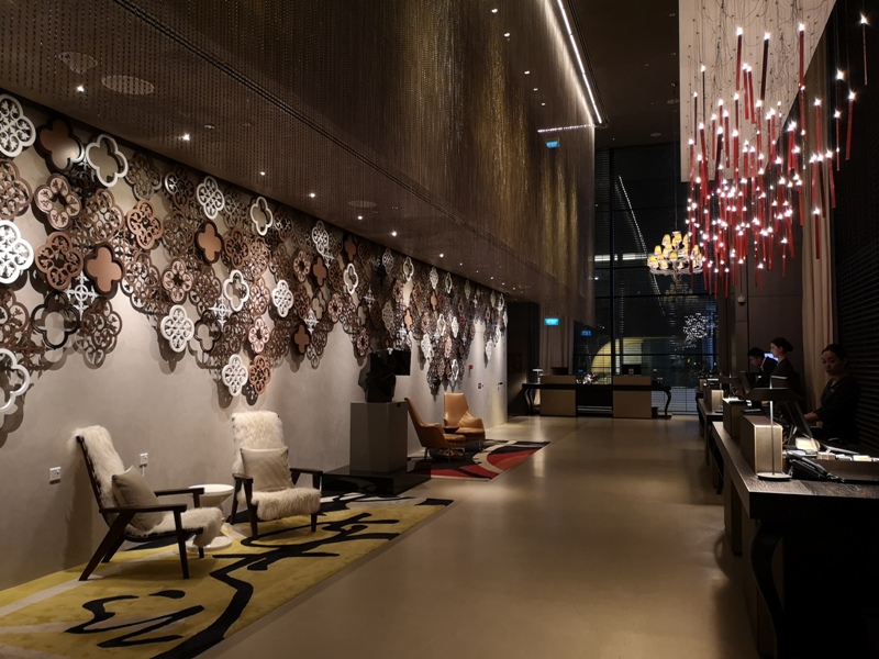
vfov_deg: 51.4
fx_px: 686
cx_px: 440
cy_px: 330
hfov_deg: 65.3
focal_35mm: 27
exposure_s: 1/25
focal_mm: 3.95
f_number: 1.8
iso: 400
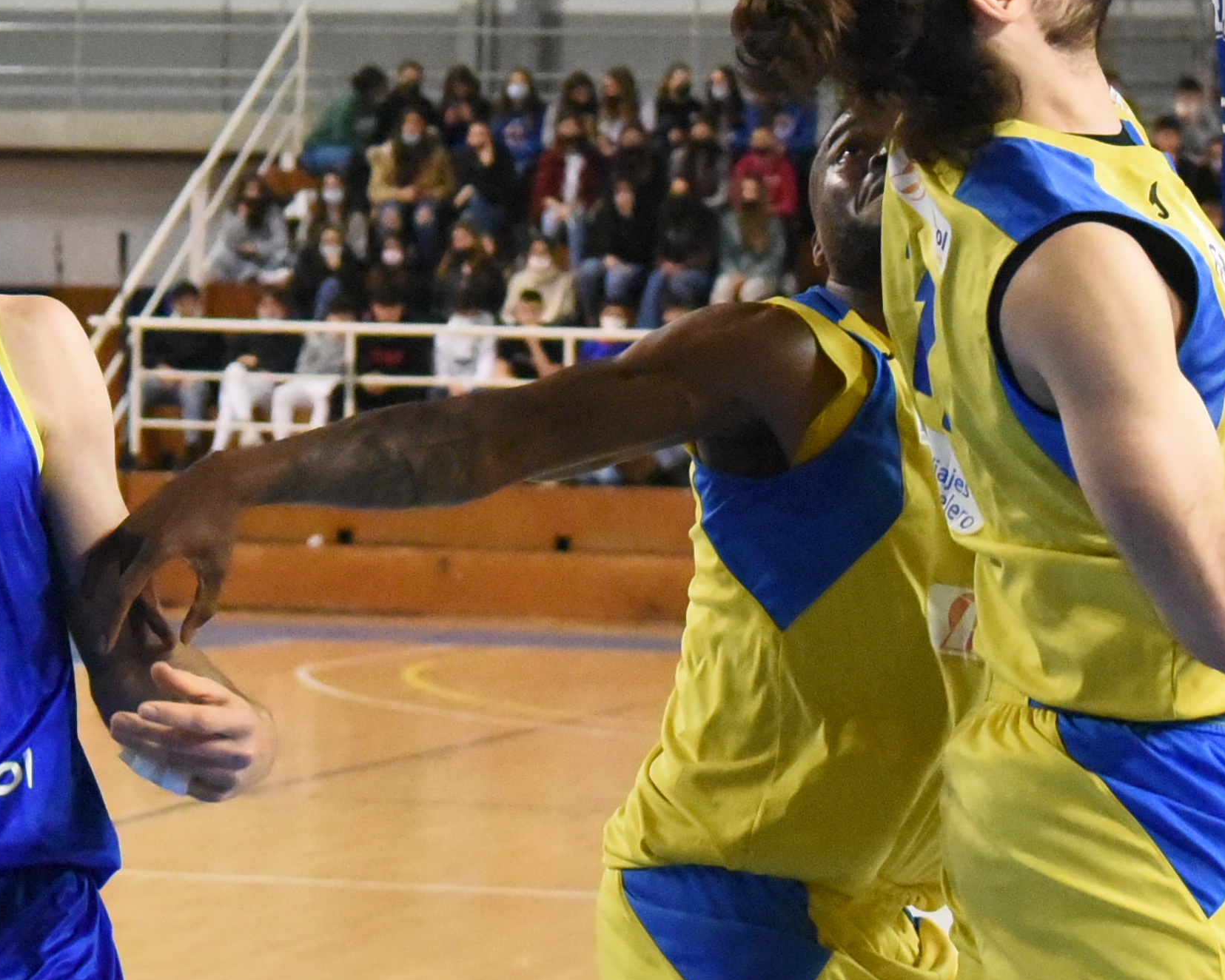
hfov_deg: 12.3
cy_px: -13
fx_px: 5692
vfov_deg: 9.8
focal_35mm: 157
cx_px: 439
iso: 12800
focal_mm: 46
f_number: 4
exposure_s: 1/1000
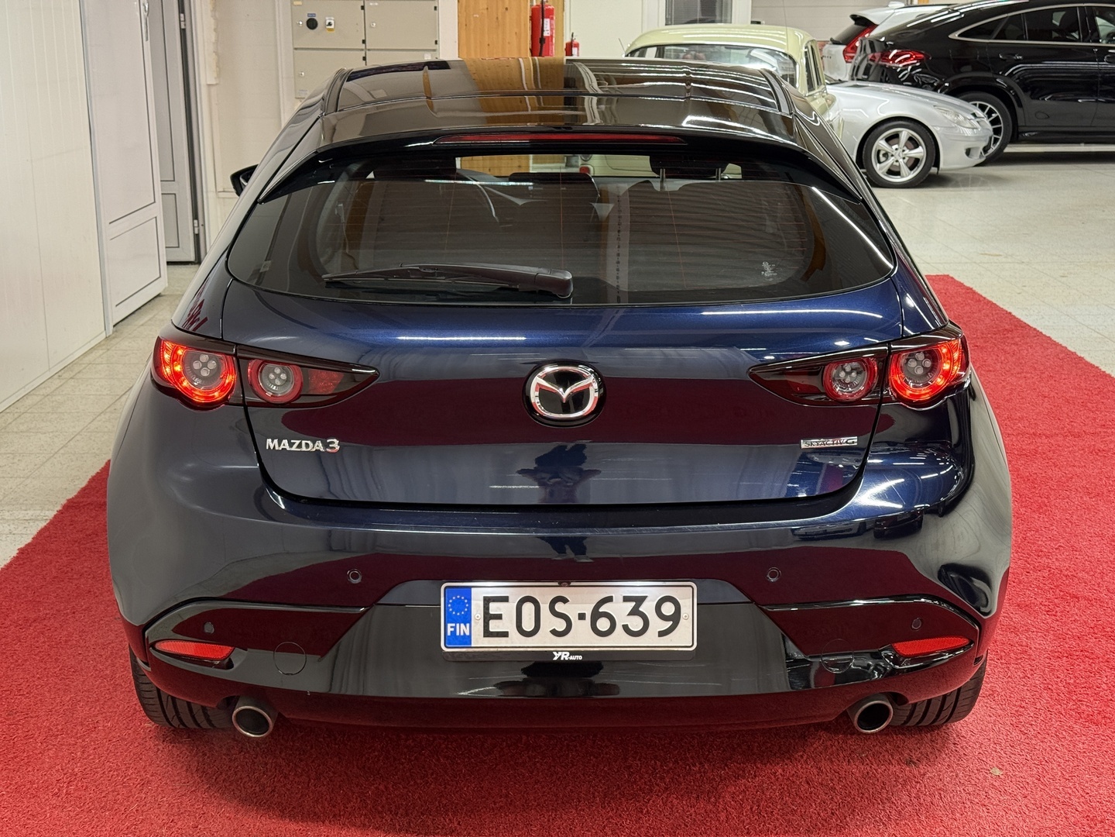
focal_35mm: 48
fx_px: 1546
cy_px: 418
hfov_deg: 39.7
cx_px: 558
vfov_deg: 30.3
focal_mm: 6.76
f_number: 1.78
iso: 125
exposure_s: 1/50
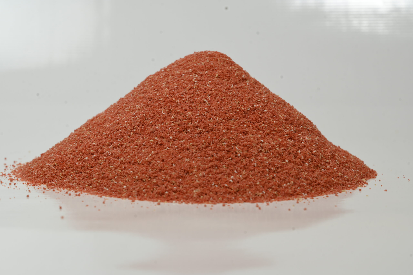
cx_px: 206
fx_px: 802
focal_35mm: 70
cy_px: 138
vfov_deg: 19.4
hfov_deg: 28.9
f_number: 10
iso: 125
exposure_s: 1/80
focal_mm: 70
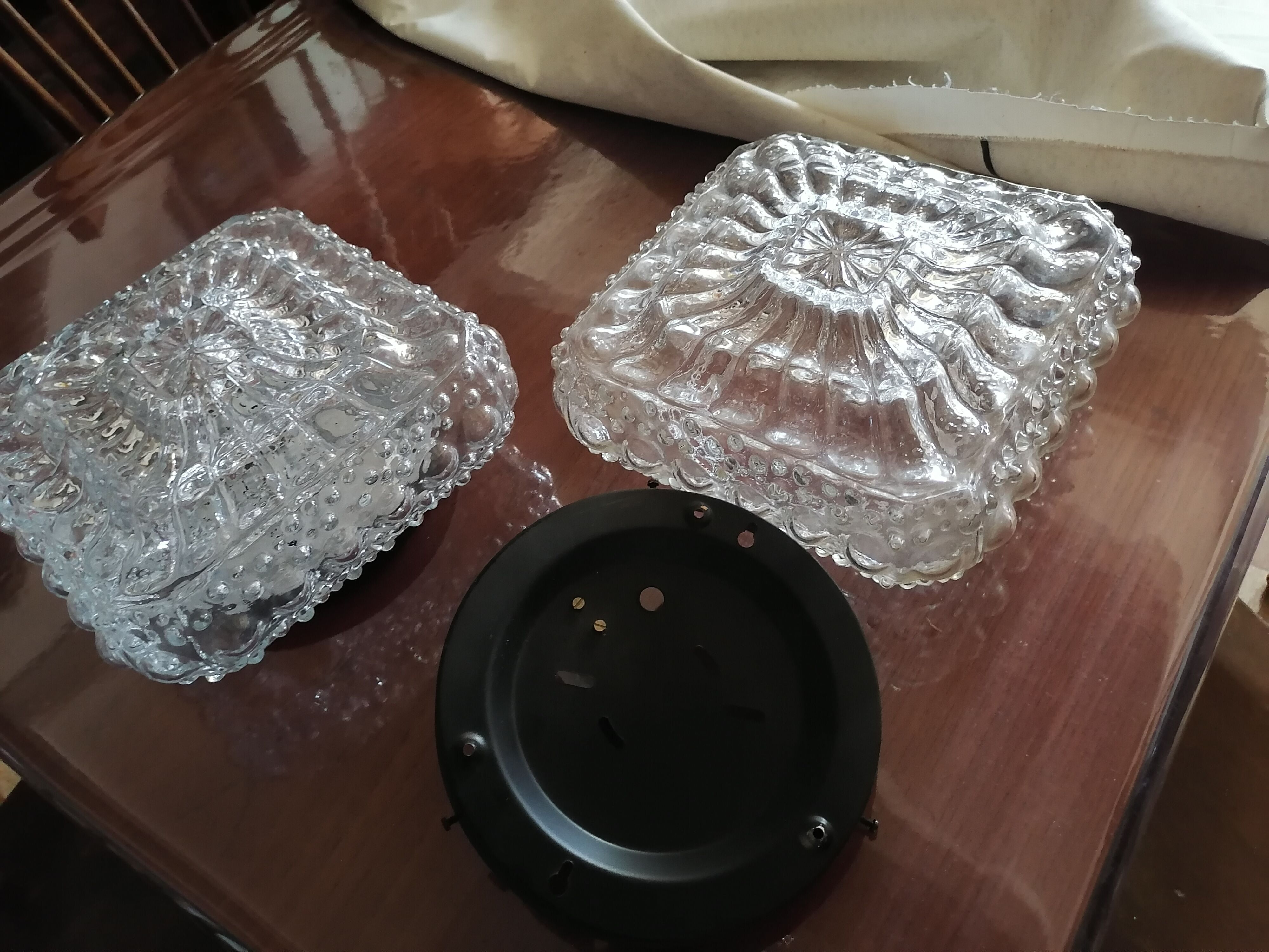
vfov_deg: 51.4
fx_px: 990
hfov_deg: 65.3
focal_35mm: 27
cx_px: 634
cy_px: 476
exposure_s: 1/33.3
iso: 640
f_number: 1.8
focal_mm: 5.3
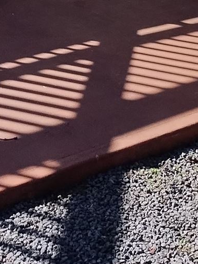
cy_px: -177
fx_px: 863
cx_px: 139
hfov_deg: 13.1
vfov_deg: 15.5
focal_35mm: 113
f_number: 1.7
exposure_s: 1/3065
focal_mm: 4.71
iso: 100
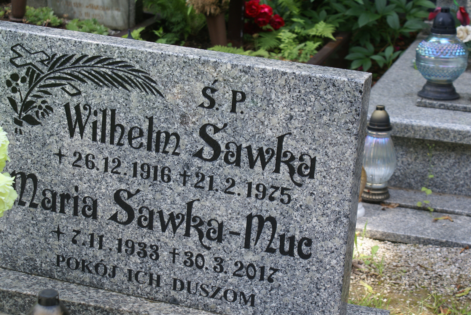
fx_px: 1192
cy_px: 157
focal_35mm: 91
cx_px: 225
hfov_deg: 22.4
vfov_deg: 15.1
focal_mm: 50
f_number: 6.3
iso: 100
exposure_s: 1/125
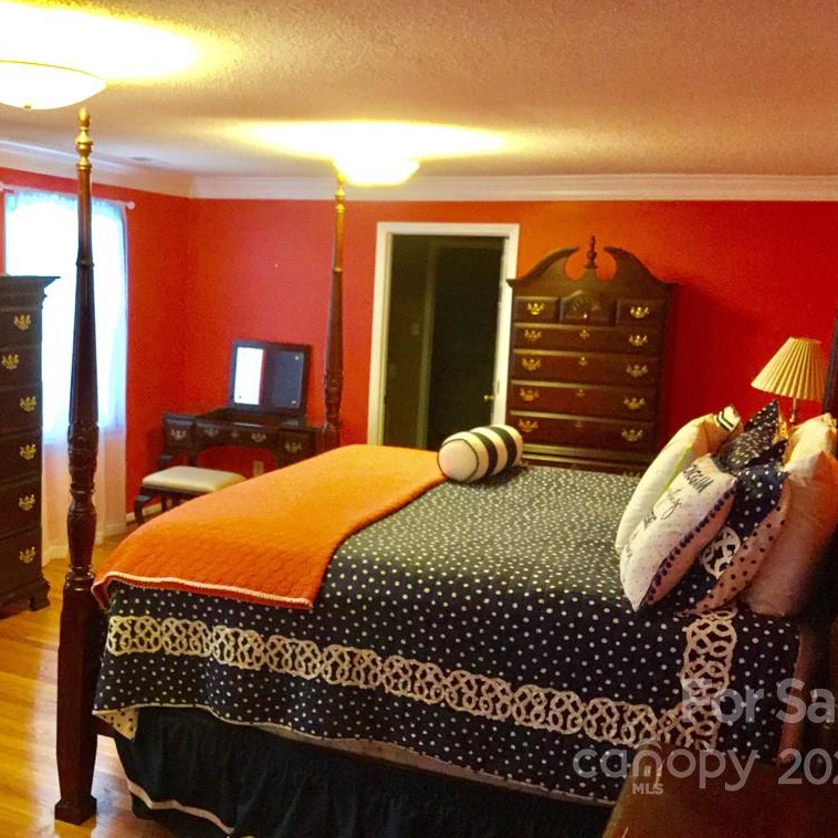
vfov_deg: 44.9
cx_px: 338
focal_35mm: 37
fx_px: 1013
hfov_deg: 44.7
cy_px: 415
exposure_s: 1/15
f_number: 2.4
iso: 250
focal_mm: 3.3
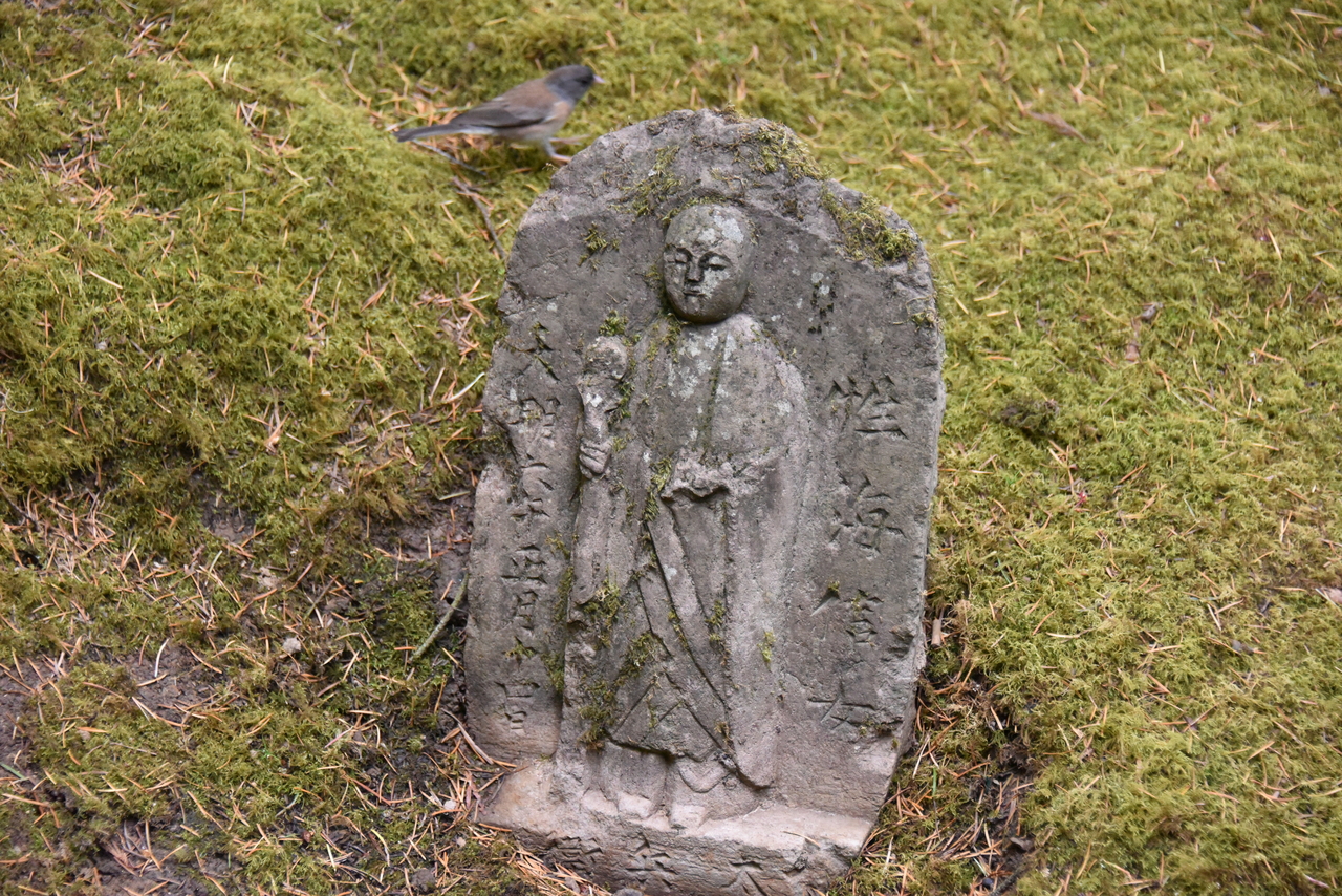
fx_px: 4325
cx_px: 671
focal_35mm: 116
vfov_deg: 11.8
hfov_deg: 17.6
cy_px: 448
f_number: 5.6
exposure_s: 1/250
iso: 7200
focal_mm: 116
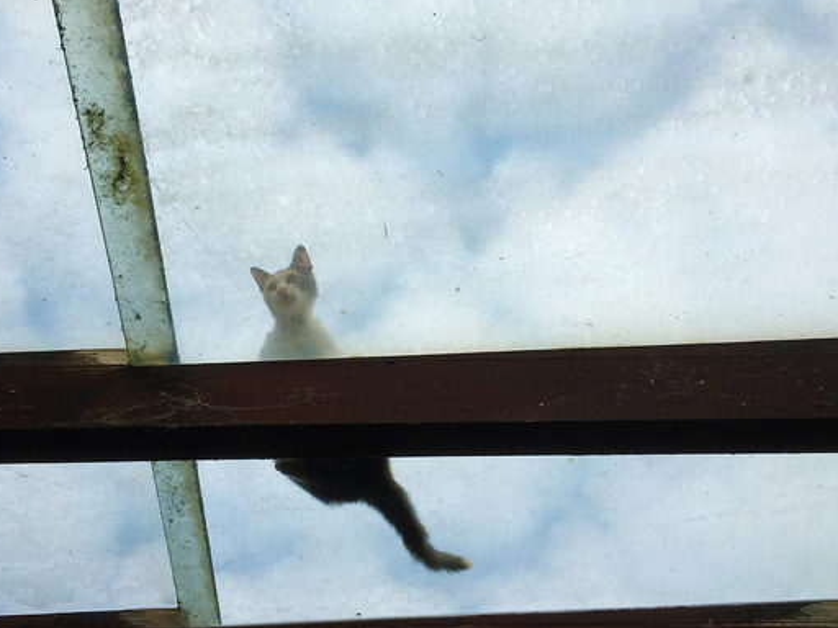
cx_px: 362
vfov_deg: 41.8
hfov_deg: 53.8
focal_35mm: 34
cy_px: 303
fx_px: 823
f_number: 2.2
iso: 32
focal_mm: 4.15
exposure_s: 1/1799
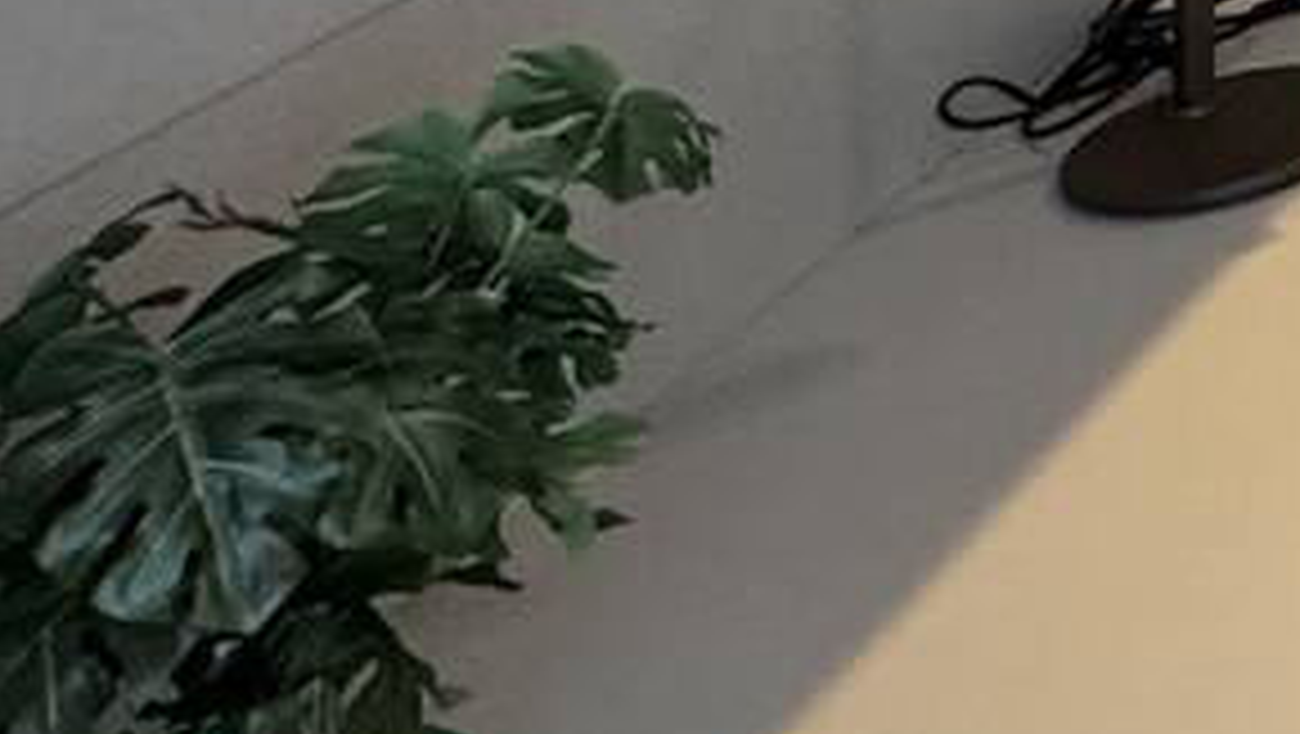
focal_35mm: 76
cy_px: -1162
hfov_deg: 17.1
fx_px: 2621
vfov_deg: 12.0
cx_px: 2798
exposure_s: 1/120
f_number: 2.2
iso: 200
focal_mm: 2.22
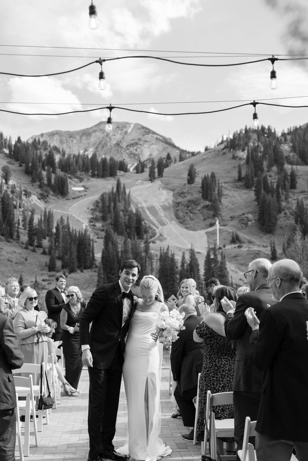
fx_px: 552
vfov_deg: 45.4
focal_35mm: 43
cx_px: 133
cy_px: 239
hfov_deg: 31.2
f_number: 2.5
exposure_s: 1/3200
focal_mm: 35
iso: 100
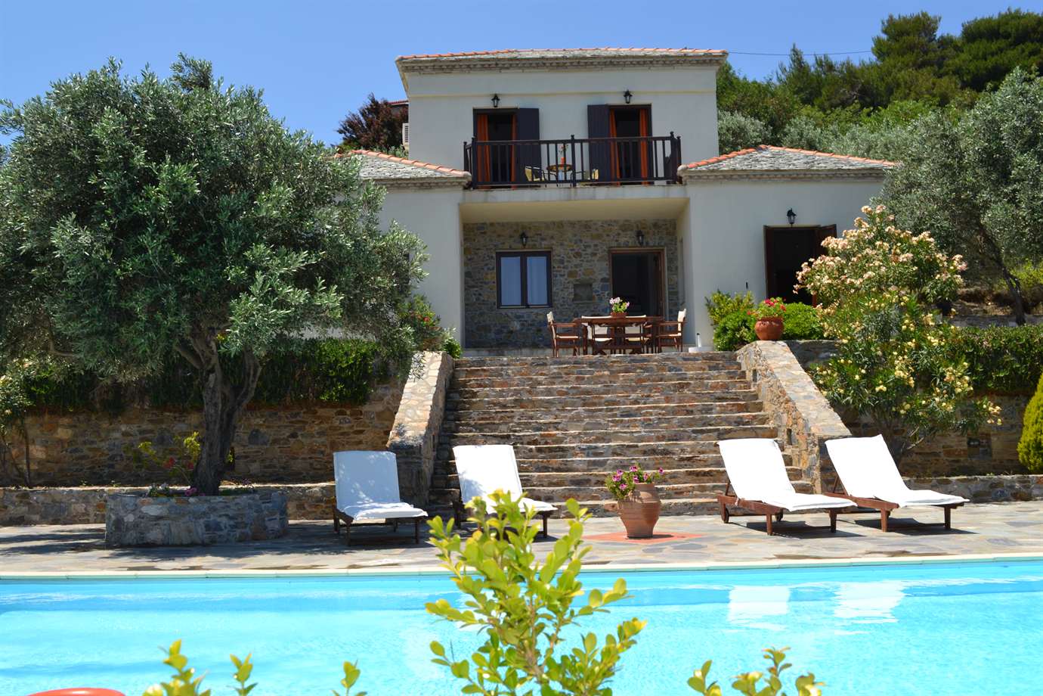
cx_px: 522
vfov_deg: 36.9
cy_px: 348
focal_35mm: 36
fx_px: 1043
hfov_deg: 53.1
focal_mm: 24
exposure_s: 1/200
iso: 100
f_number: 9
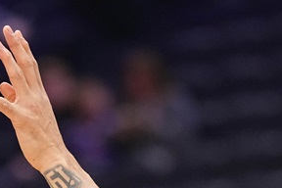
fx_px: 6462
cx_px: 41
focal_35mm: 825
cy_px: 384
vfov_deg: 1.7
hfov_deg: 2.5
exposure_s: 1/1000
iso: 3200
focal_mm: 198
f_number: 3.2
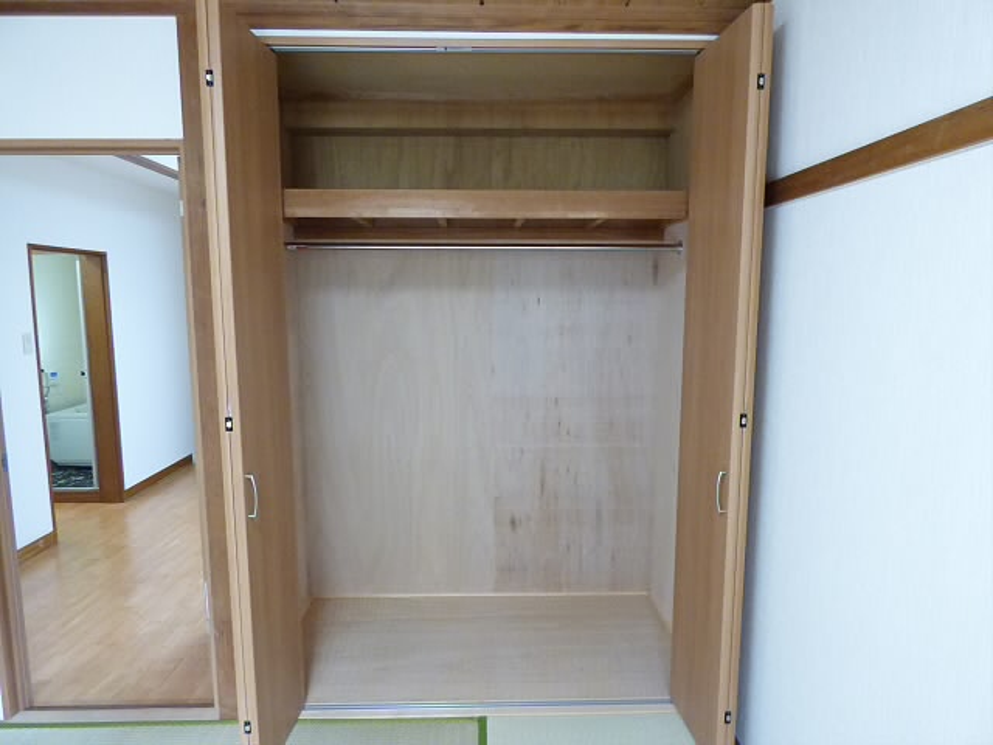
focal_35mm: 20
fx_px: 574
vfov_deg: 66.0
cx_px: 496
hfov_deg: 81.7
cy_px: 372
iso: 800
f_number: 2.8
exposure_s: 1/40
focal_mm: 3.58
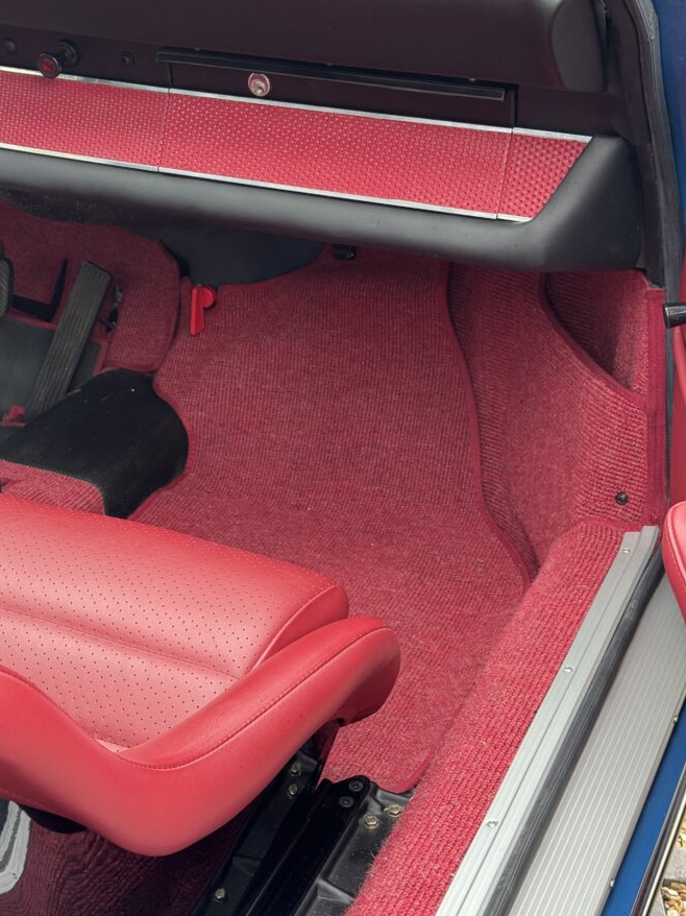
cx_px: 298
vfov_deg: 34.4
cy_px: 453
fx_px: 1480
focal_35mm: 56
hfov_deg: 26.1
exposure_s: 1/95
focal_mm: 6.76
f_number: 1.78
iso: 100
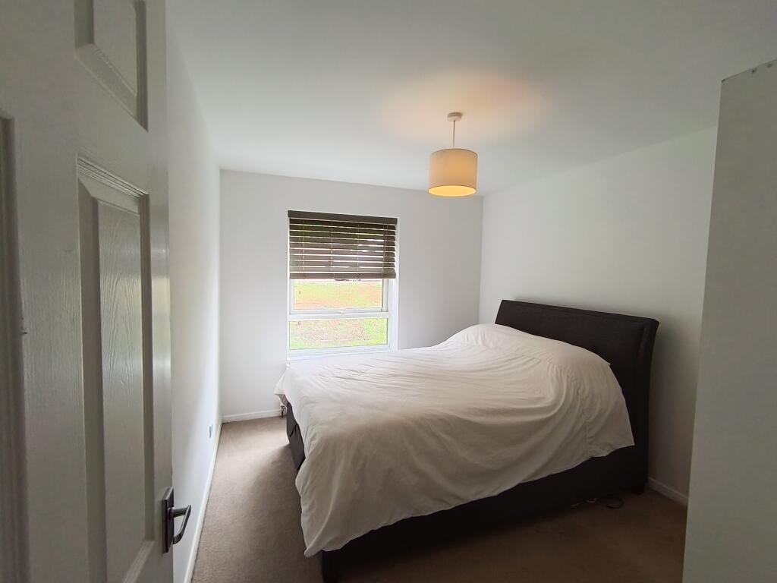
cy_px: 292
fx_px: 382
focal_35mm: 17
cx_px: 388
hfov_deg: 91.0
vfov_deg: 74.7
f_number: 2.2
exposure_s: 1/50
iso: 246
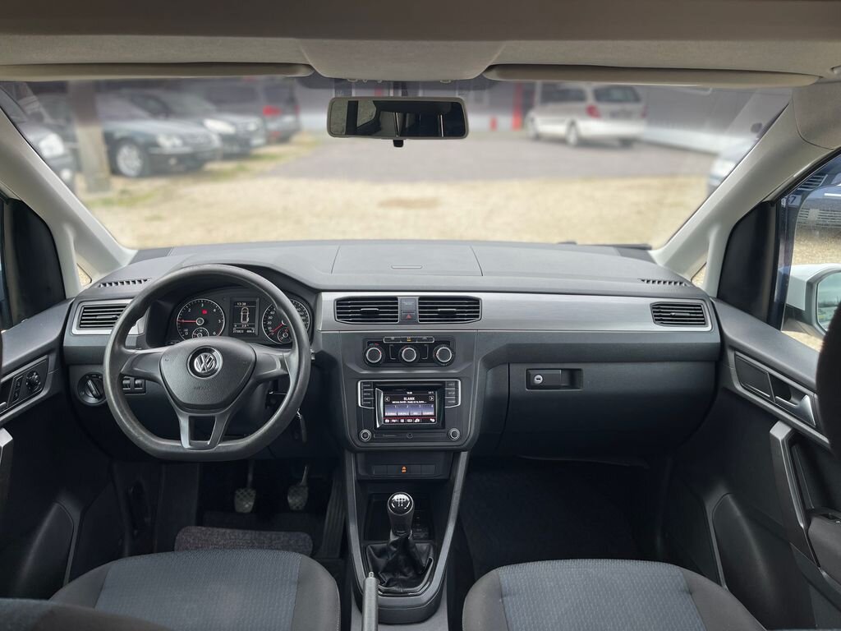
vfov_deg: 53.1
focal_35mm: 26
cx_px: 420
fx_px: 632
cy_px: 316
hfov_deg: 67.3
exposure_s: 1/121
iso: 32
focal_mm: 5.1
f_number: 1.6
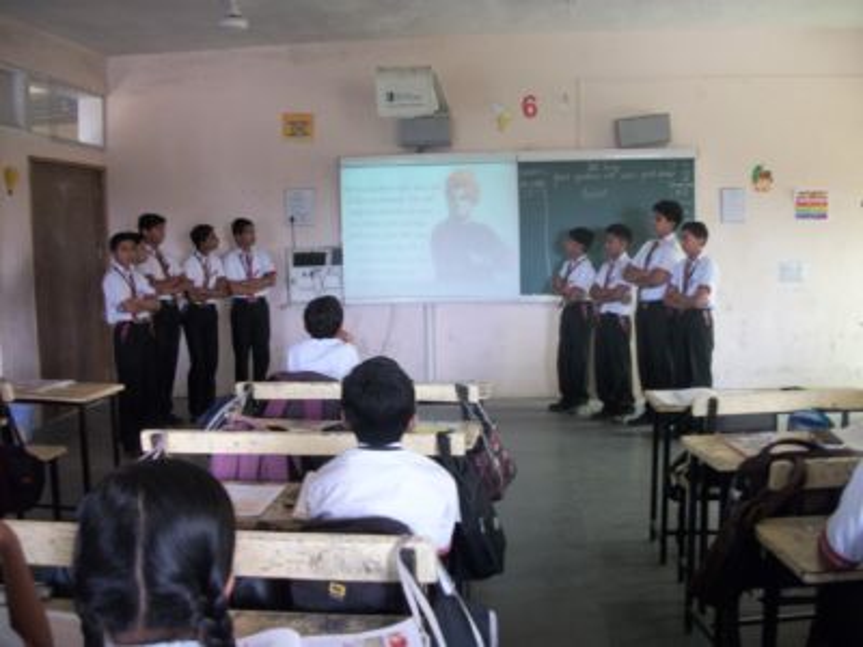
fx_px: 798
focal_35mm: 32
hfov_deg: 56.8
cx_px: 432
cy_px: 324
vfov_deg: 44.2
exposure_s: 1/20
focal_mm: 5.7
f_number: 2.9
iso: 160
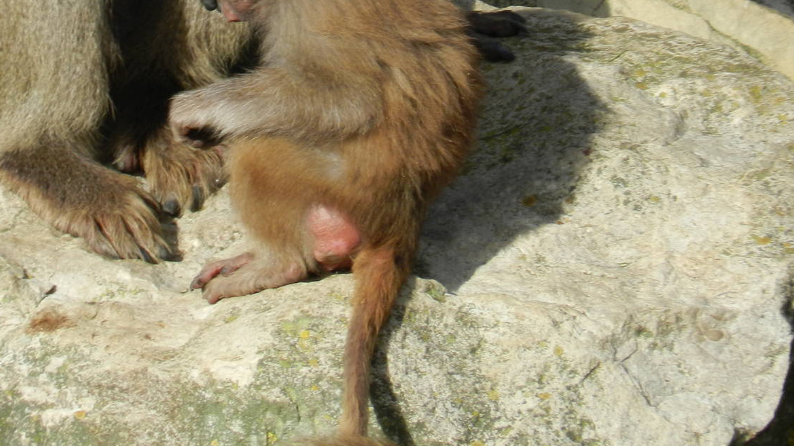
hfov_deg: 1.7
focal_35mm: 1262
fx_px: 26565
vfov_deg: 1.0
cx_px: 242
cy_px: 60
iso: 160
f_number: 5.7
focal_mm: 144
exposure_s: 1/640
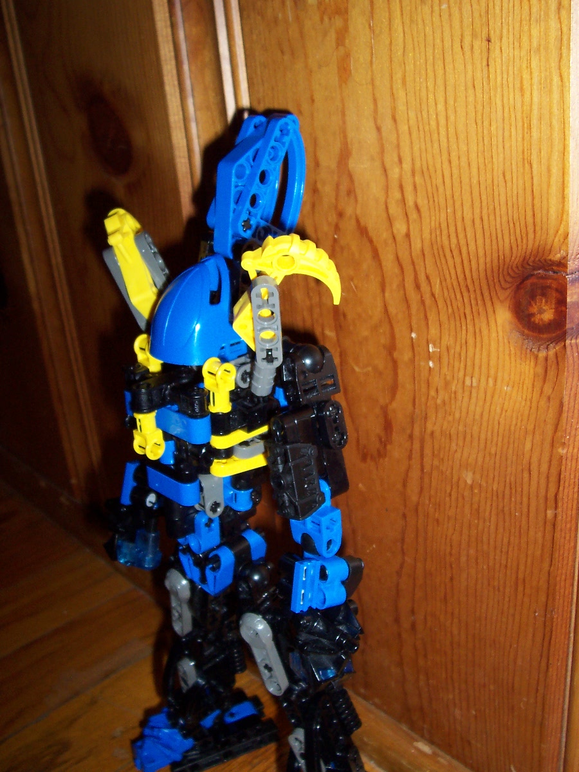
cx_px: 290
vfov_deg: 50.1
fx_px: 825
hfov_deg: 38.7
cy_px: 386
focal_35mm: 37
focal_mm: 5.6
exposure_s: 1/60
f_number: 2.8
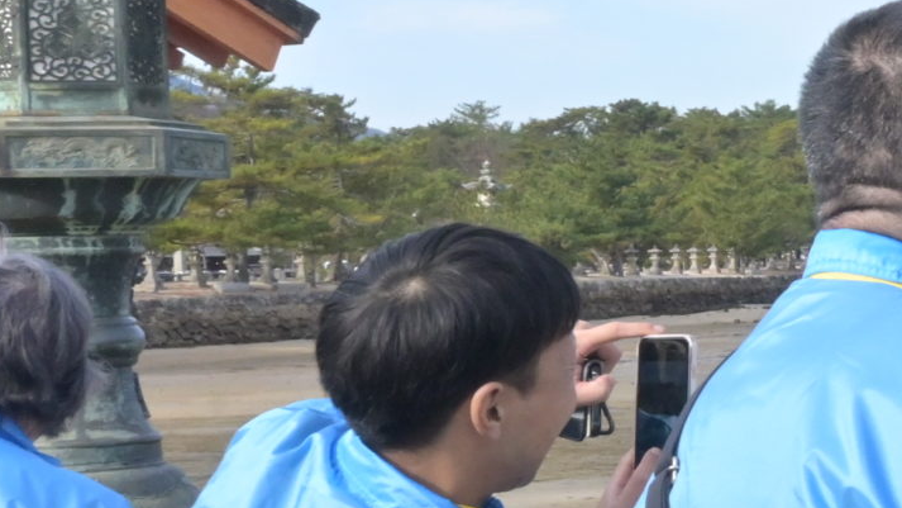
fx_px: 2629
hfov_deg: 16.4
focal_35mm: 110
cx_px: 1612
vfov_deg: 11.0
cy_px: 265
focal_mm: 19.5
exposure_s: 1/250
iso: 1250
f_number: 18
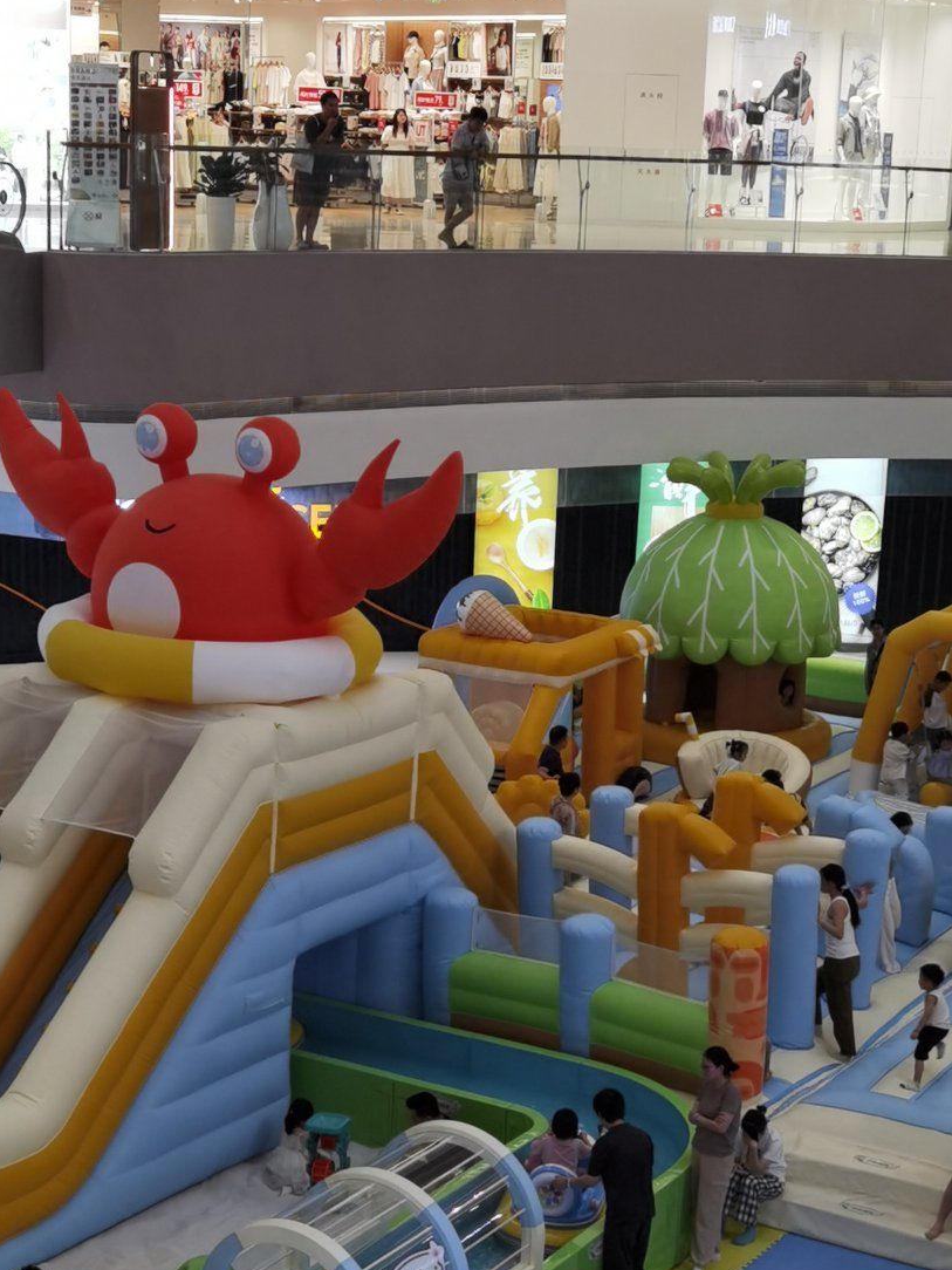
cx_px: 485
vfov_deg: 28.3
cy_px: 862
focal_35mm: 68
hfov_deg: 21.6
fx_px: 2493
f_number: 1.9
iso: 50
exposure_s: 1/145
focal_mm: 6.71
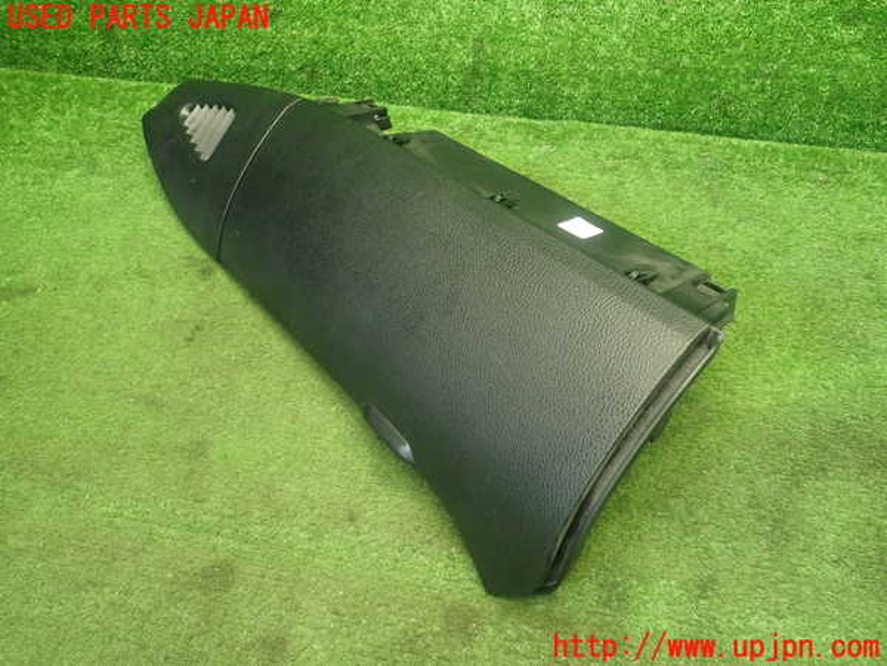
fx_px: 769
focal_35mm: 30
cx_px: 444
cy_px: 333
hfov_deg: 60.0
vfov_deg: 46.8
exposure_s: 1/30
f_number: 2.3
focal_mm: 5.4
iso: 320
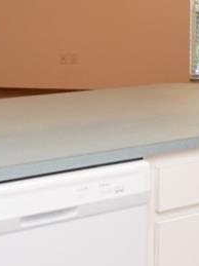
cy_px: 120
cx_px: 204
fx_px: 683
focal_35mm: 89
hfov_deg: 16.2
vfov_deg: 22.0
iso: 200
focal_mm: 10
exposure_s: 1/60
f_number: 4
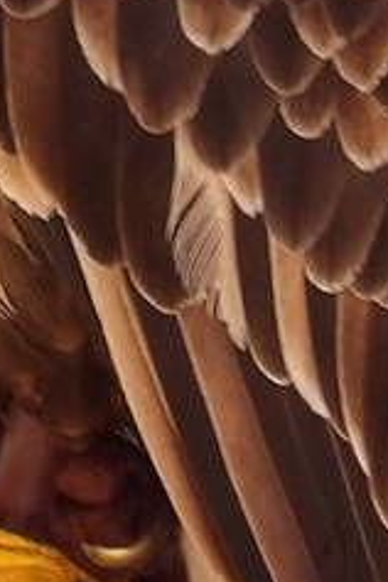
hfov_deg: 1.9
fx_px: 11591
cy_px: -54
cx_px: -108
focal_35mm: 717
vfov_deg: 2.9
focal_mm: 18.2
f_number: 4.2
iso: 116
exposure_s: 1/100
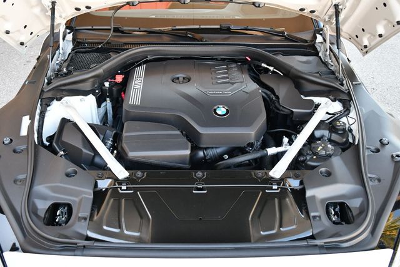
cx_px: 200
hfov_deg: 53.1
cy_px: 134
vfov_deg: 36.9
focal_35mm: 36
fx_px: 400
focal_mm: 18
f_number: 3.5
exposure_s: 1/250
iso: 720
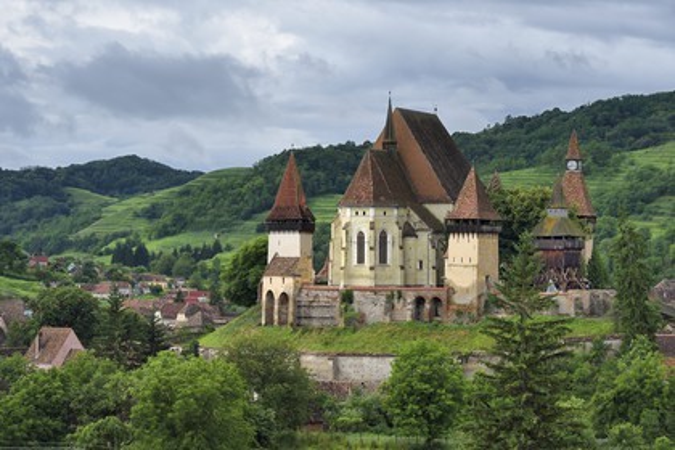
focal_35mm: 112
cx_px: 338
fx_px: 2100
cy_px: 225
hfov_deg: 18.3
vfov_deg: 12.2
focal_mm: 112
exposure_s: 1/160
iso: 400
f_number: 8
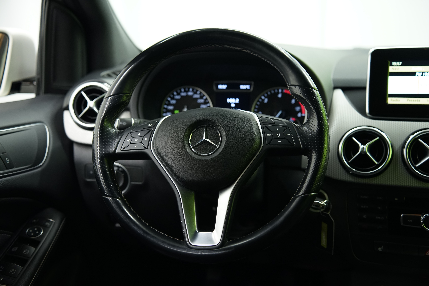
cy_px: 143
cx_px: 214
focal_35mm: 44
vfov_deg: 30.5
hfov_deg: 44.5
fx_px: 524
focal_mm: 44
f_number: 2.8
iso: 1250
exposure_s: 1/40
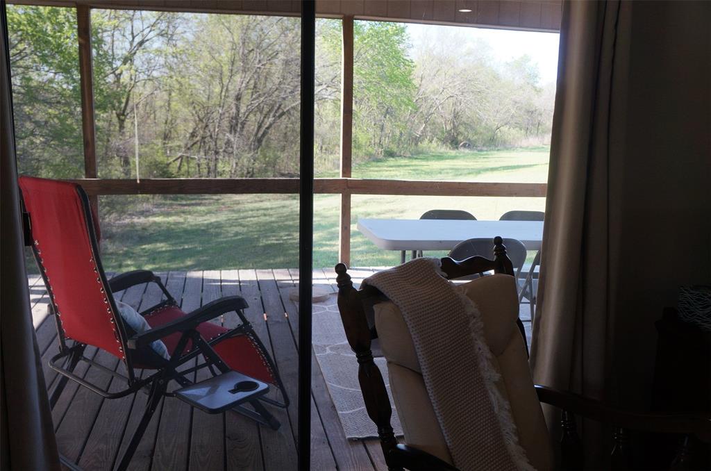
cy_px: 236
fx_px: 621
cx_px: 356
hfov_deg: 59.6
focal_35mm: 32
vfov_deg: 41.5
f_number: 5.6
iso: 200
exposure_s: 1/125
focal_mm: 21
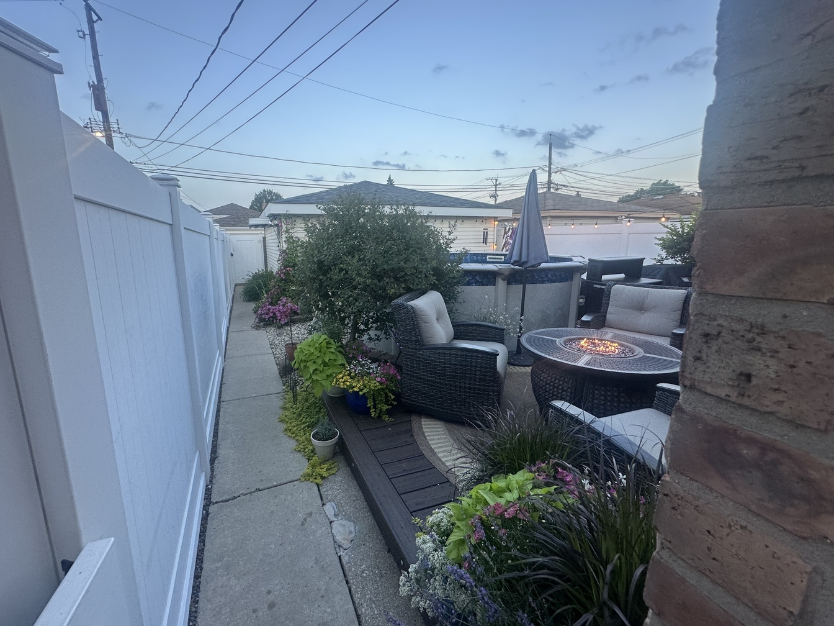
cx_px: 390
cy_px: 305
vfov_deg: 81.7
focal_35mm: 15
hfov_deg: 98.0
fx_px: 361
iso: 125
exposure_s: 1/120
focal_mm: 2.22
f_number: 2.2
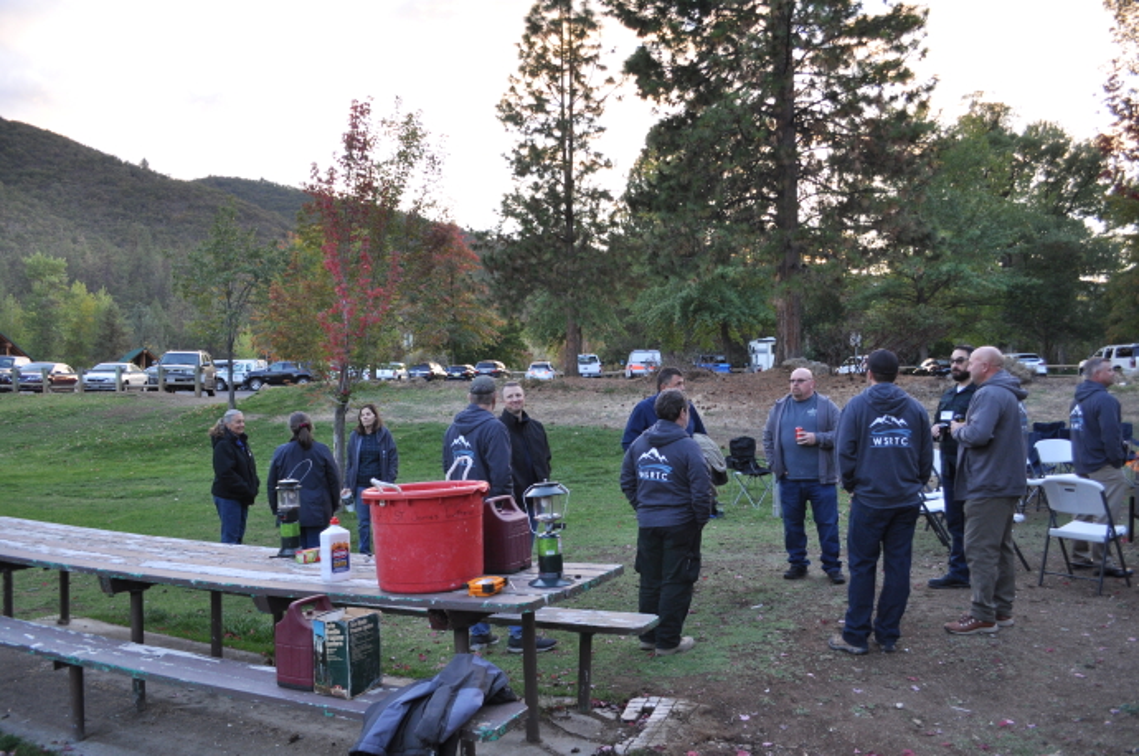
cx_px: 570
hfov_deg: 67.5
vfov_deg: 47.8
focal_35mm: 27
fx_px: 853
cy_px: 378
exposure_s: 1/100
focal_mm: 18
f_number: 5
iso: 400
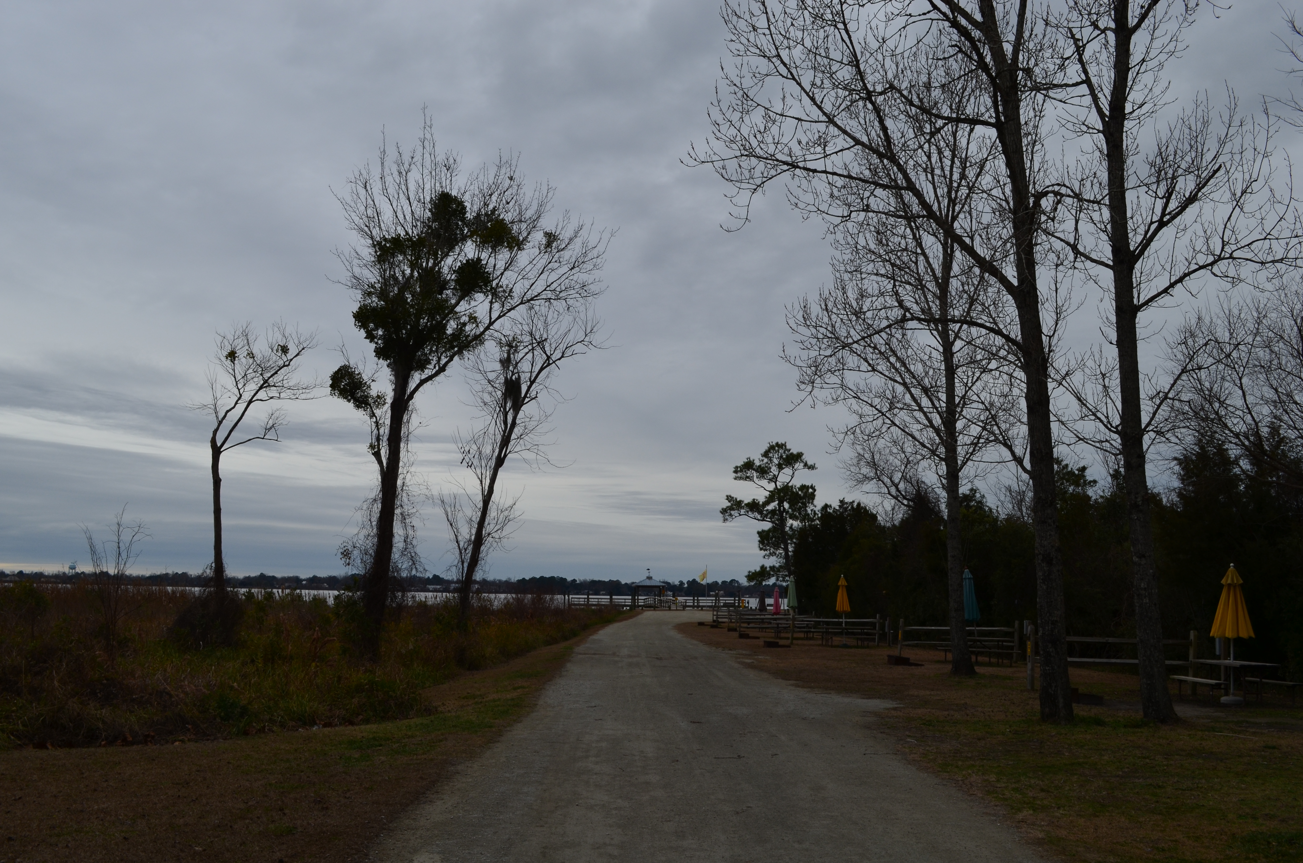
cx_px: 652
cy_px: 432
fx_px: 1300
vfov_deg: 36.7
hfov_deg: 53.2
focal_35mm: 36
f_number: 10
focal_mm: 24
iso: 200
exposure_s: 1/80
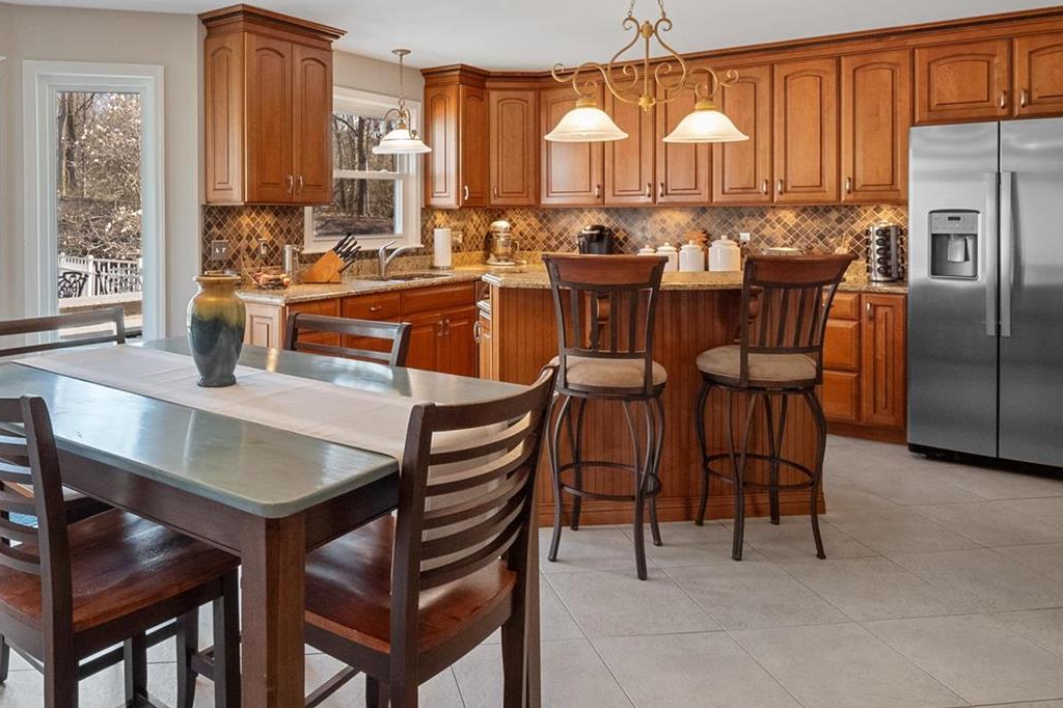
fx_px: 738
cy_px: 220
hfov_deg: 70.2
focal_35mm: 25
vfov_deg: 50.1
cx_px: 389
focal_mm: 8
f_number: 8
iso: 400
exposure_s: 1/8
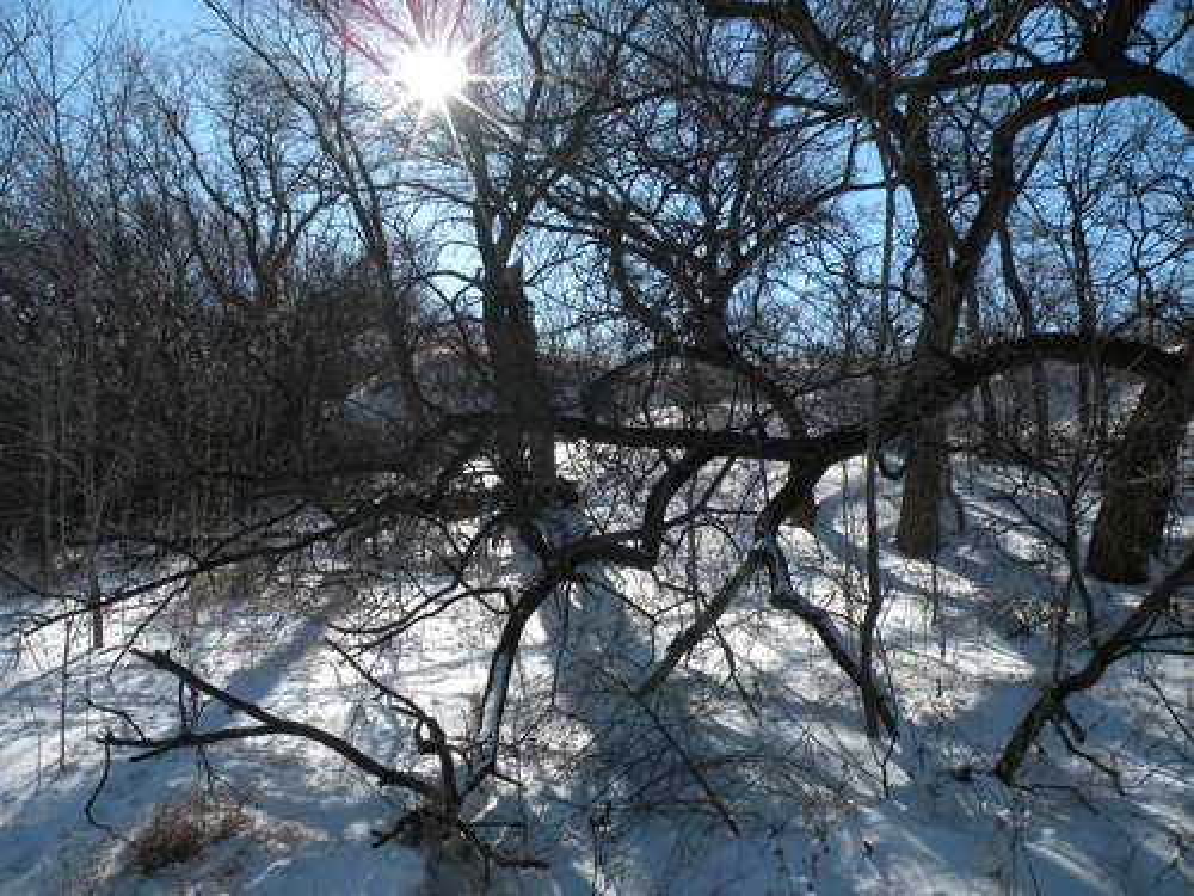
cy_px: 448
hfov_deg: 65.3
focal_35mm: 27
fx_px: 931
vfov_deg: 51.4
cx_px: 597
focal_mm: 4.7
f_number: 6.3
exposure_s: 1/307
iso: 64
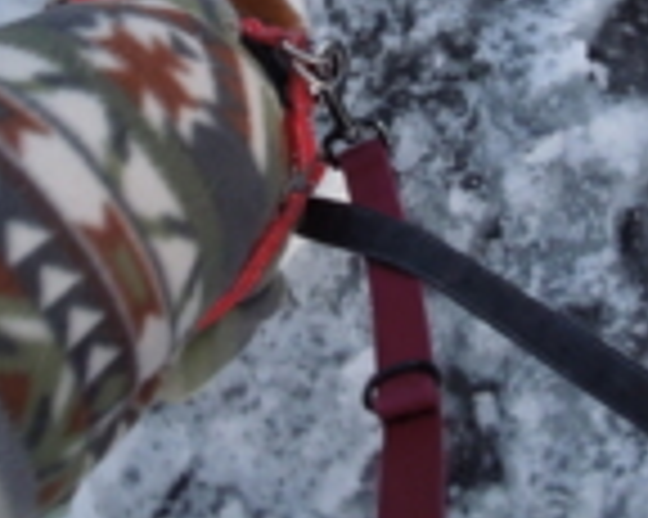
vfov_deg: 21.4
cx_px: 351
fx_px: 1303
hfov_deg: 27.9
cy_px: -41
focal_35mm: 68
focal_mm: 4.5
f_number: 3.3
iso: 800
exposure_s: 1/50
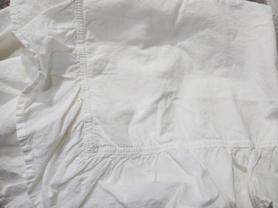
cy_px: 104
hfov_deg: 73.9
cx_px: 139
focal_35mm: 23
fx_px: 185
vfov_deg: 58.9
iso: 200
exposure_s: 1/100
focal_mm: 5.4
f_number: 1.8
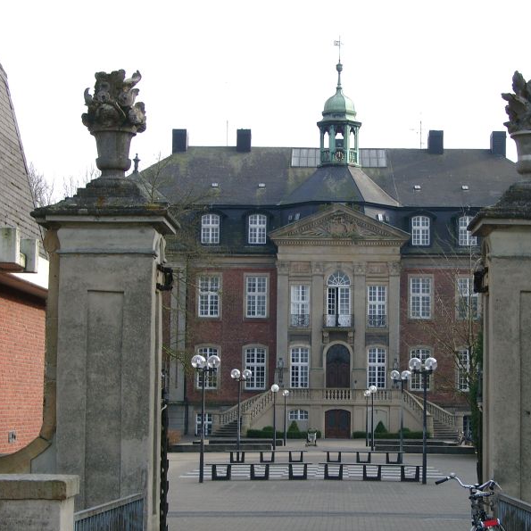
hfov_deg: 21.1
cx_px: 337
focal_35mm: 82
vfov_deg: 21.1
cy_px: 264
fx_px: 1423
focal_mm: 14.22
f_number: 4
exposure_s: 1/246
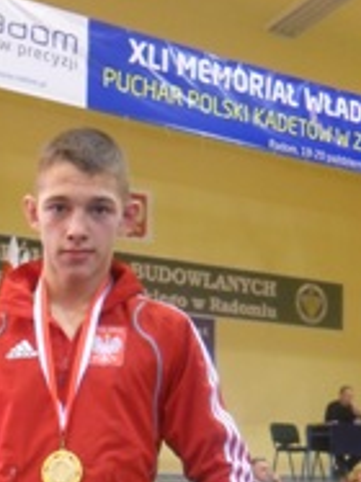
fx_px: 877
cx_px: 101
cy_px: 432
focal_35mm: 63
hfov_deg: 23.1
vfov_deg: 29.5
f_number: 3.7
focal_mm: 5.7
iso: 400
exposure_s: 1/15
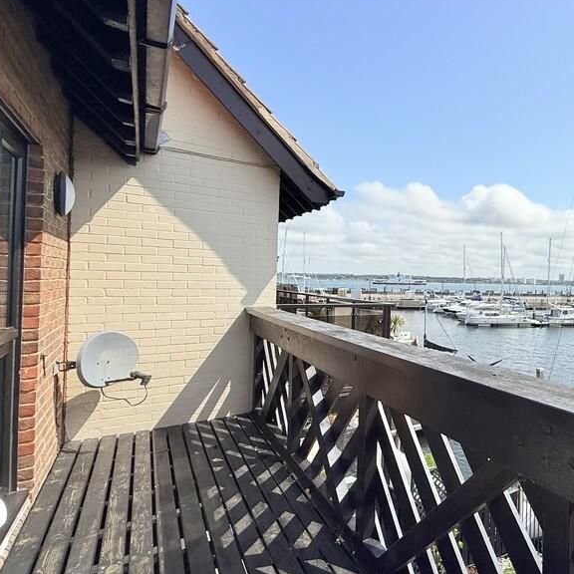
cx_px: 486
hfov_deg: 61.7
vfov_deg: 69.6
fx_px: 413
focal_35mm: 22
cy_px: 280
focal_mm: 2.22
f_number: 2.2
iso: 50
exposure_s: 1/3663
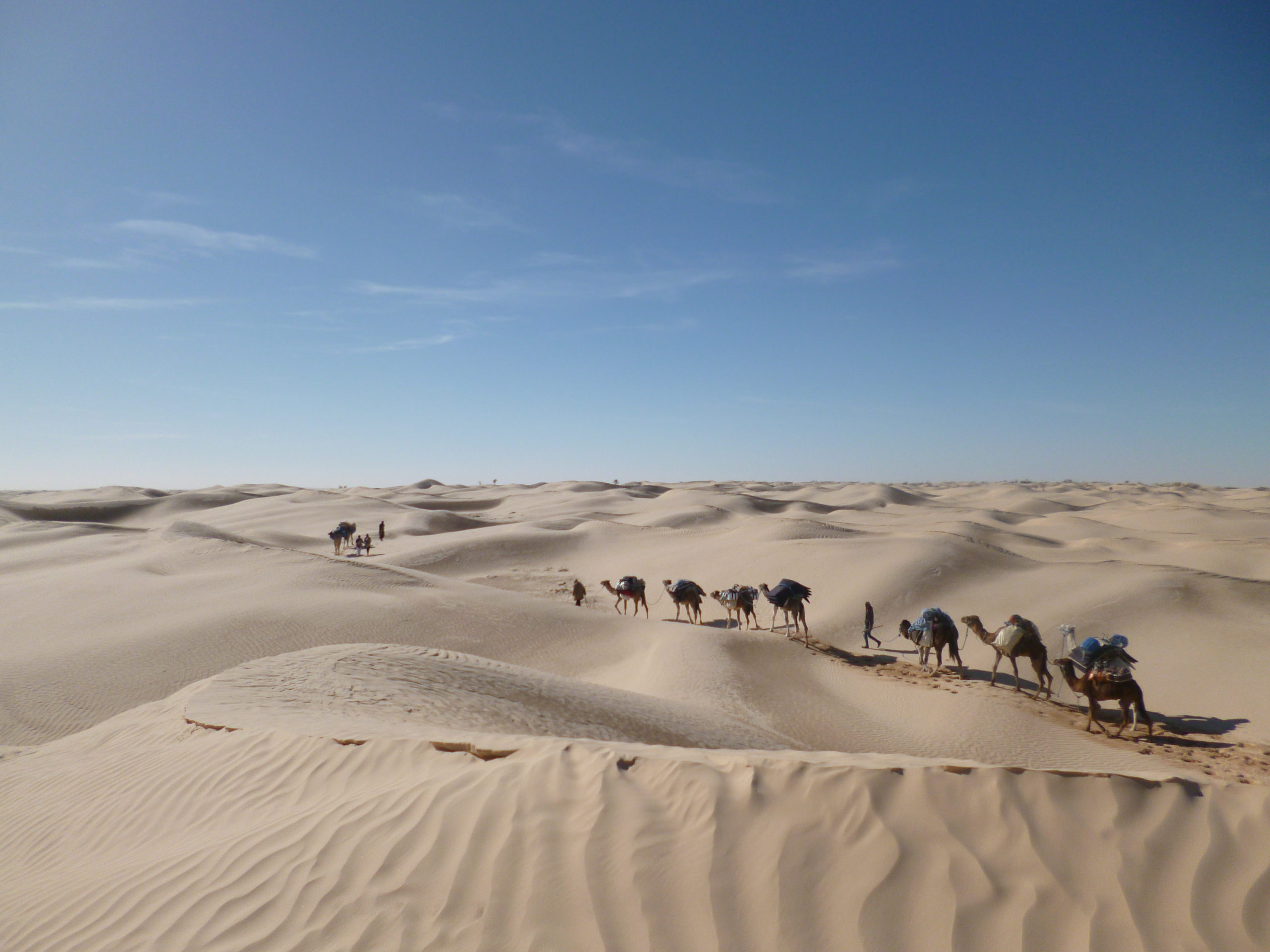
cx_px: 635
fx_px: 881
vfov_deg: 56.8
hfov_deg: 71.6
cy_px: 476
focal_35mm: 24
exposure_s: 1/320
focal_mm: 4.3
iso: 100
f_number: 9
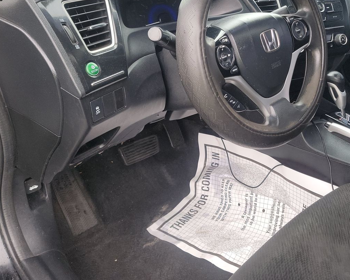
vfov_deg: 39.5
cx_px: 240
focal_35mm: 37
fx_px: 383
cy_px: 89
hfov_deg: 48.1
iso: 58
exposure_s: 1/59
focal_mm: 6.7
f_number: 1.8
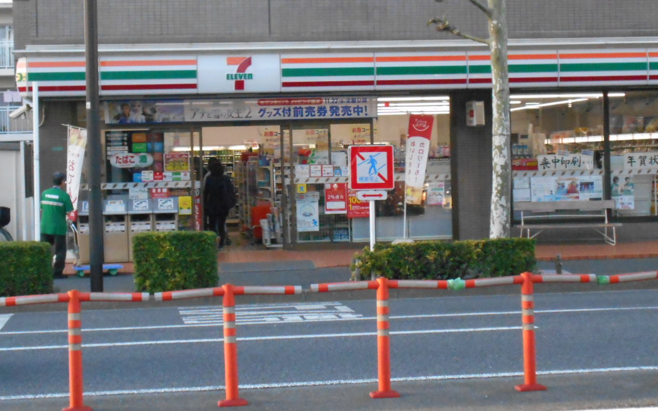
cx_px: 338
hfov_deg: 25.5
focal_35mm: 81
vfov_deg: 16.1
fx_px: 1452
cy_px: 157
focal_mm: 8.8
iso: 640
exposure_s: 1/250
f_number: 4.5
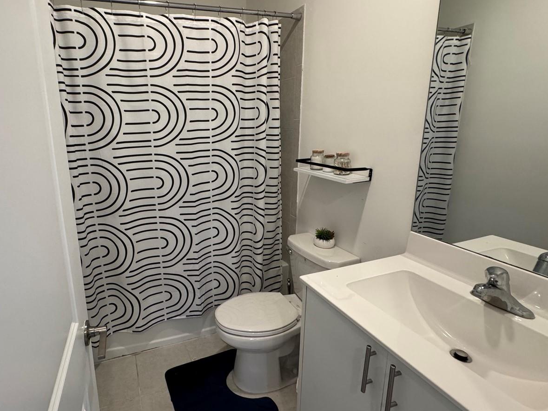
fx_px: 301
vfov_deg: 68.6
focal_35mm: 19
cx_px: 205
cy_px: 189
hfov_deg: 83.0
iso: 320
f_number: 2.2
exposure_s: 1/120
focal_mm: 2.22
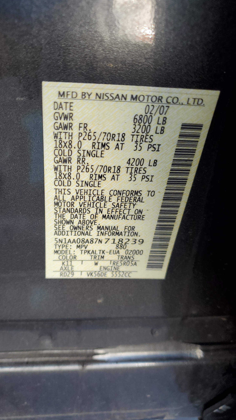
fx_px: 323
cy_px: 213
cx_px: 83
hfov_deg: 39.8
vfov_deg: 66.1
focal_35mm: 29
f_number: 1.5
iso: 50
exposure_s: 1/159
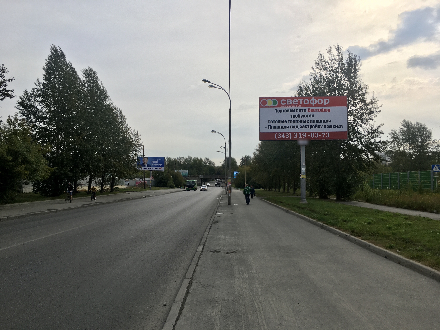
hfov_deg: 61.7
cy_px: 165
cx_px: 220
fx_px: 369
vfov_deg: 48.2
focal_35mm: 29
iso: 25
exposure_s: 1/1972
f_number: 2.2
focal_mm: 4.15
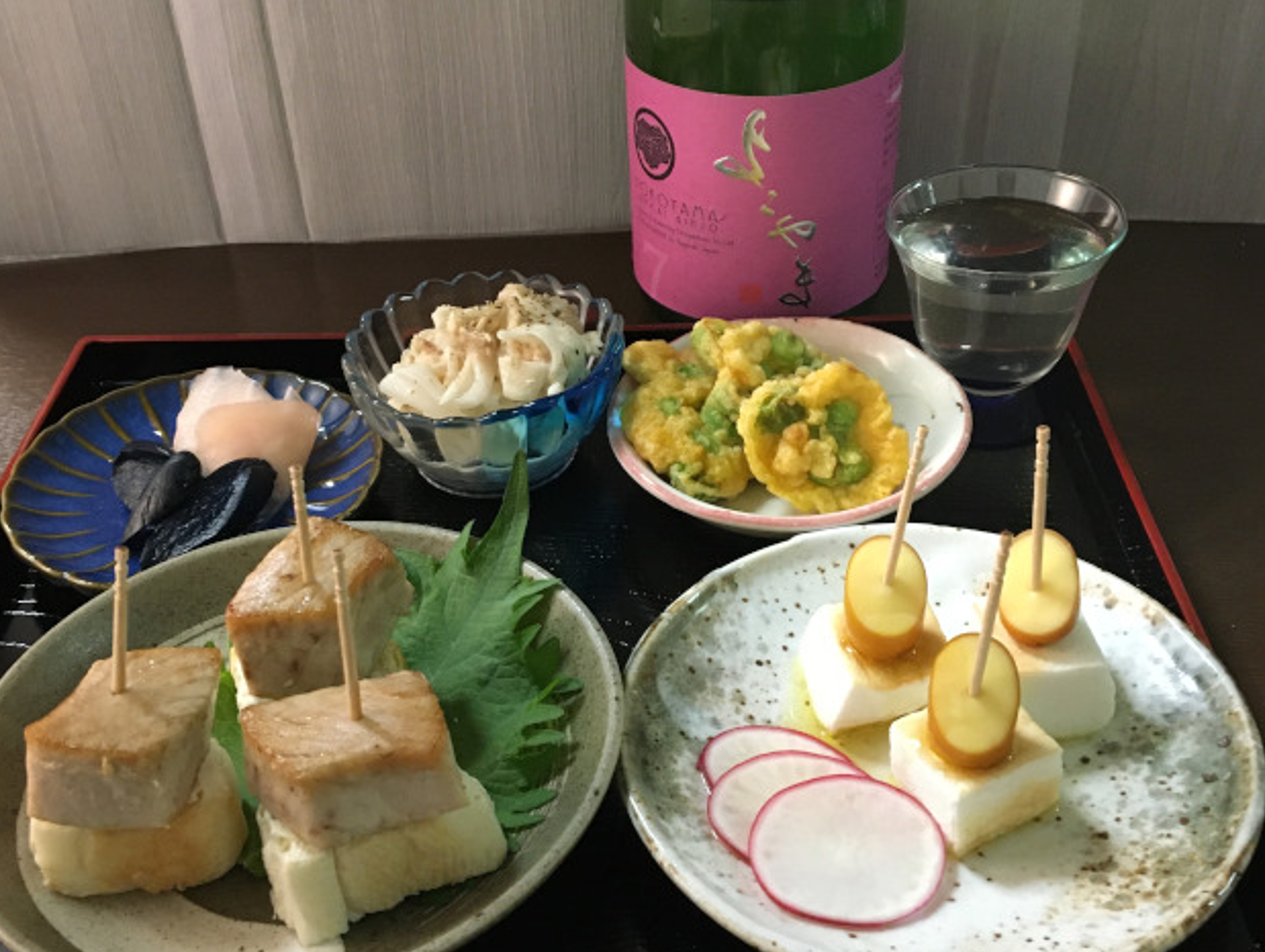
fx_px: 1098
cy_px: 490
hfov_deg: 59.9
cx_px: 627
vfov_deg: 46.9
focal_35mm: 30
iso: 200
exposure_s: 1/30
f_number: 2.2
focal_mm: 4.15
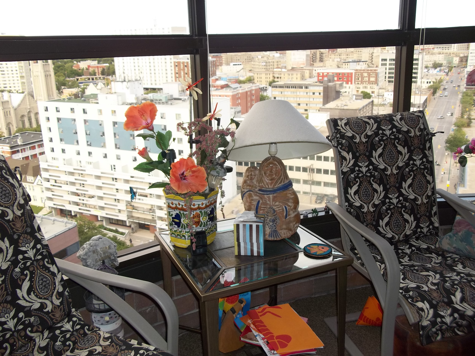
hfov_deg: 56.8
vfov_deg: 44.2
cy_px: 178
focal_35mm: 32
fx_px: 439
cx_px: 238
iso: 80
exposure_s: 1/200
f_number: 2.9
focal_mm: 5.7
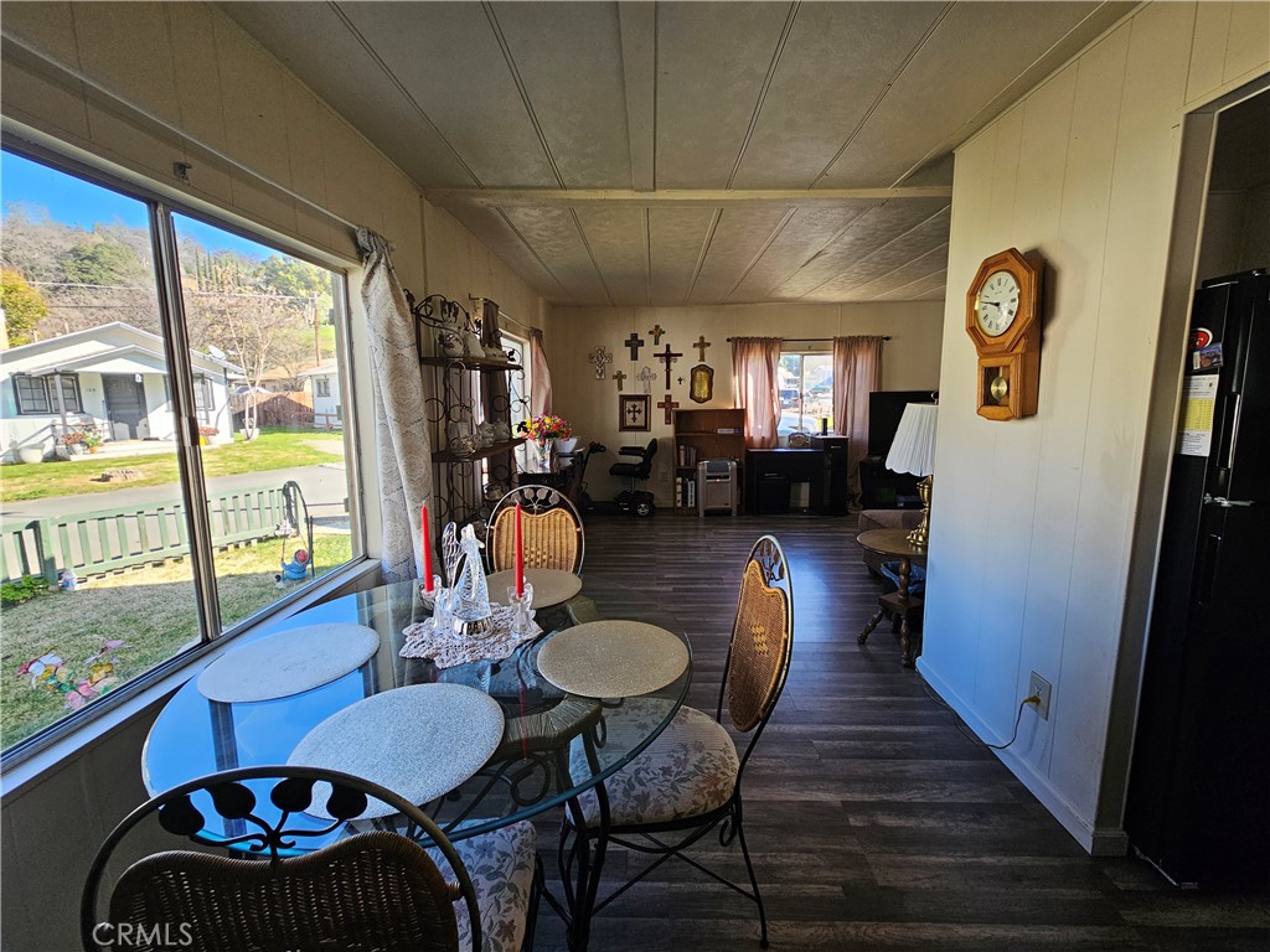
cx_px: 635
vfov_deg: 89.9
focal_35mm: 13
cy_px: 476
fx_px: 477
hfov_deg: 106.2
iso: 64
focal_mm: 2.2
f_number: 2.2
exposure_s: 1/120
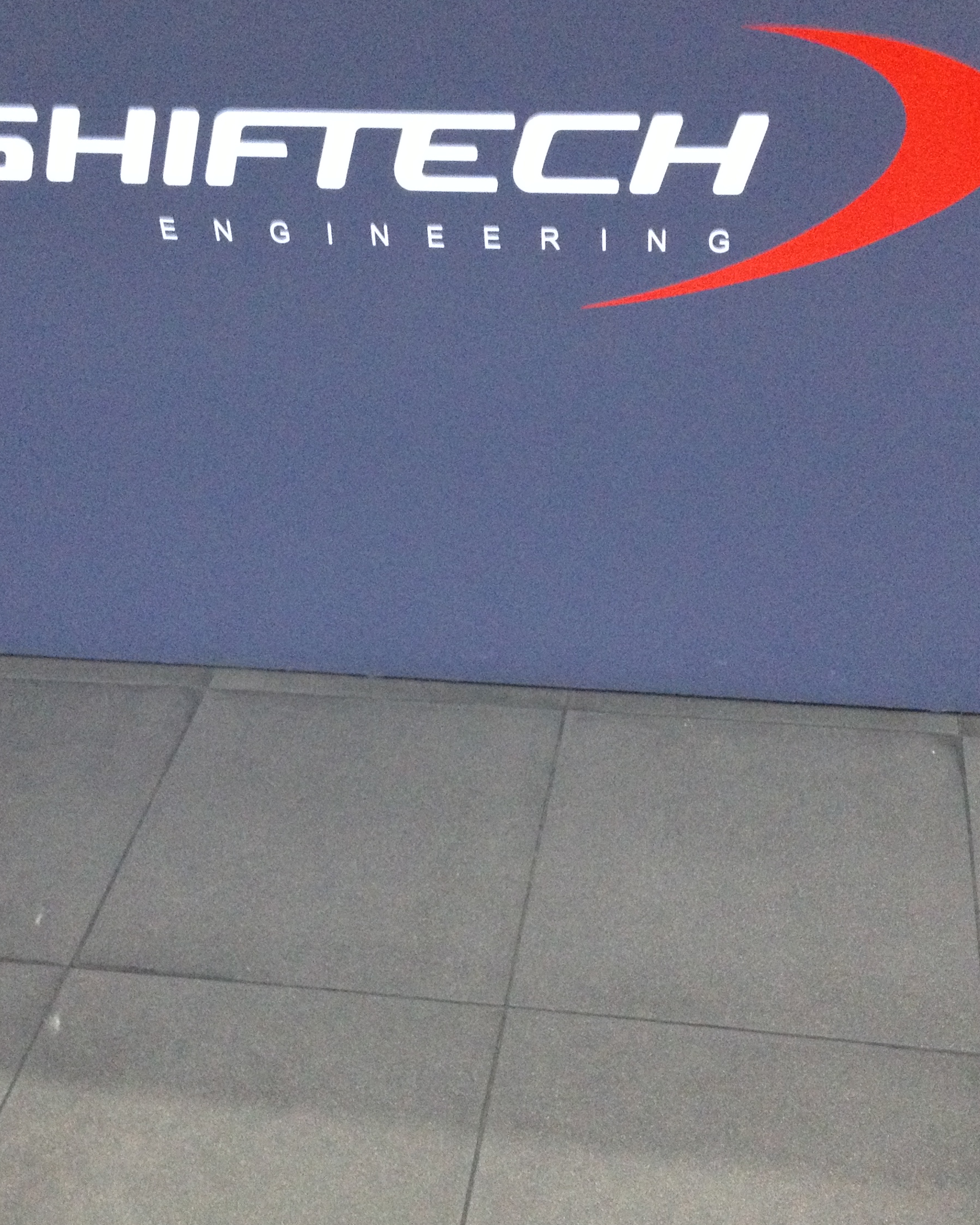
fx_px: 1813
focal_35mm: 50
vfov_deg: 37.3
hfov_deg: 30.2
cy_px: 578
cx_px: 472
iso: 400
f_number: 2.4
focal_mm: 4.28
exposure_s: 1/15
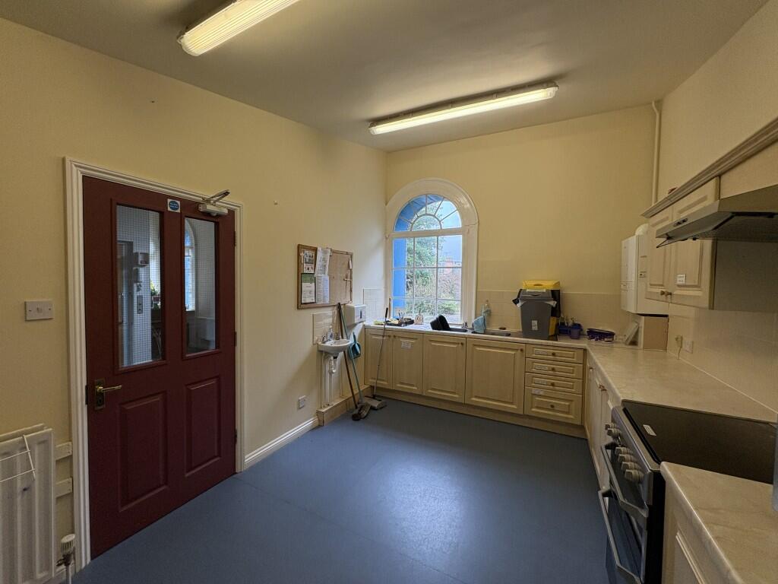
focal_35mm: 14
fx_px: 315
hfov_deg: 102.1
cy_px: 292
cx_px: 389
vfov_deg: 85.7
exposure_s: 1/100
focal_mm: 2.22
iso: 160
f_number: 2.2
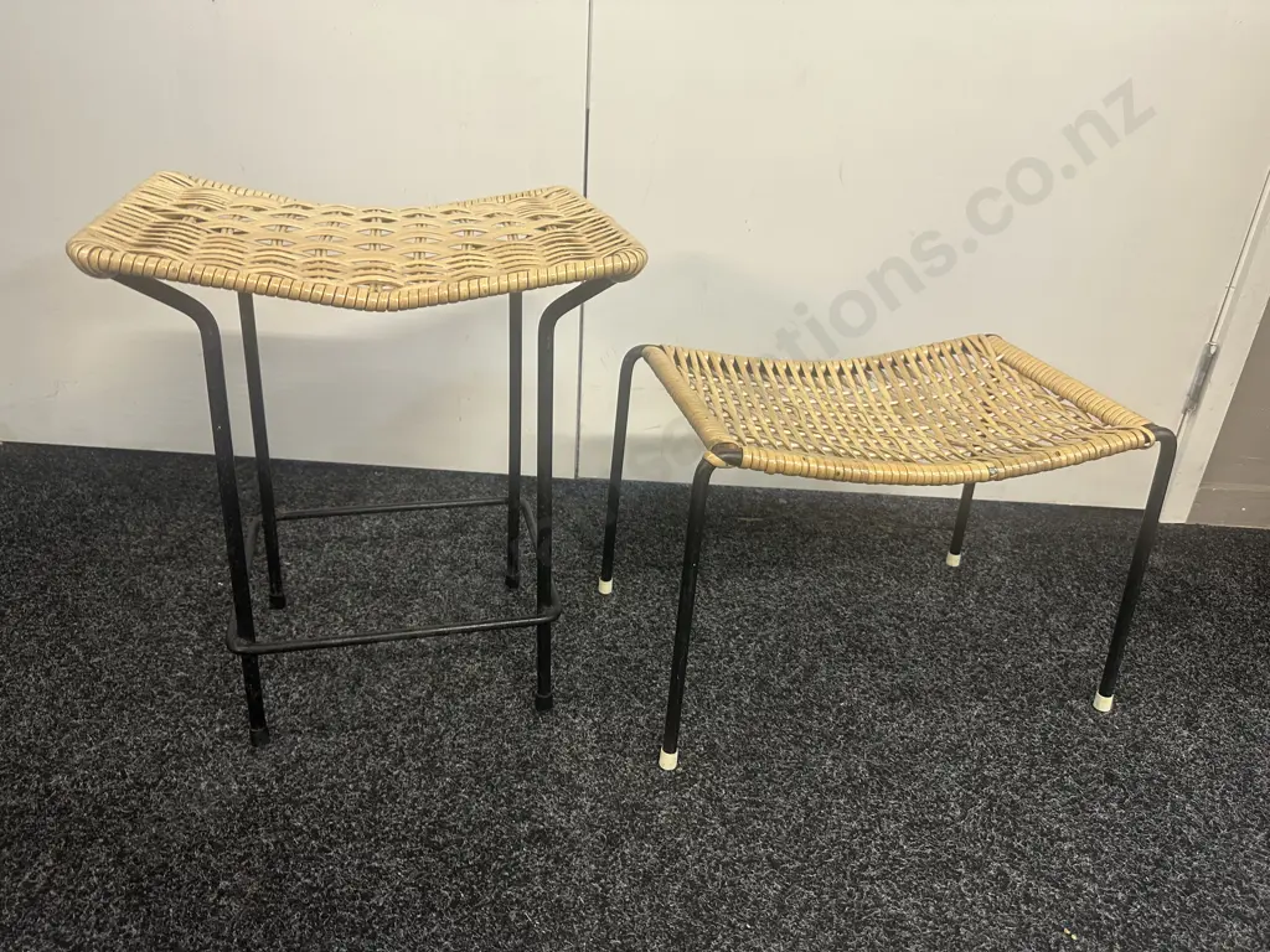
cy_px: 476
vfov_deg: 56.8
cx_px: 635
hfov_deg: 71.6
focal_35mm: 24
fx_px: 881
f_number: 1.78
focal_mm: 6.86
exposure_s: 1/50
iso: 200
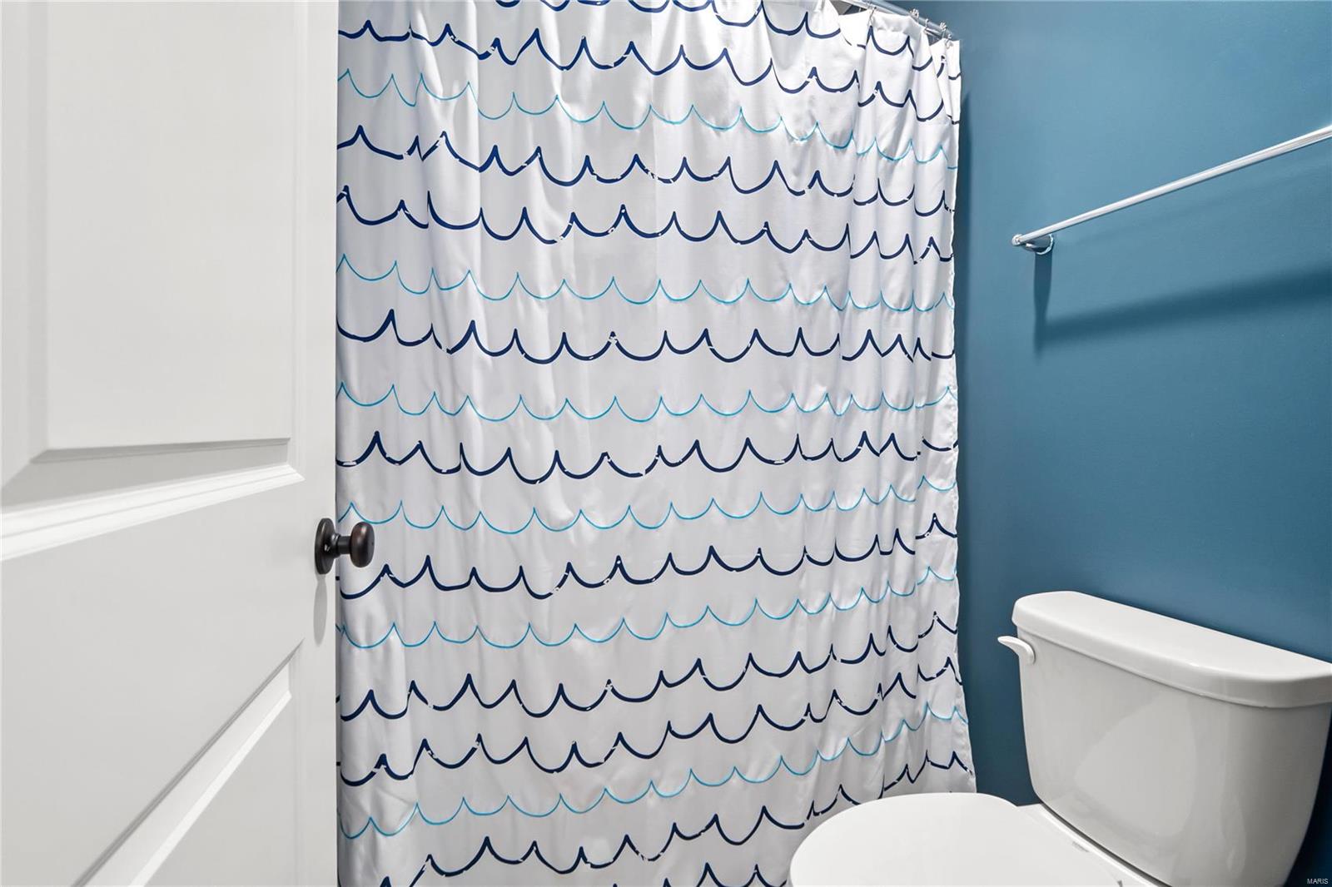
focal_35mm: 16
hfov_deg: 96.7
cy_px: 444
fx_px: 592
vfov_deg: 73.7
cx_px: 666
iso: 400
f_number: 6.3
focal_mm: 8
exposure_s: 1/5
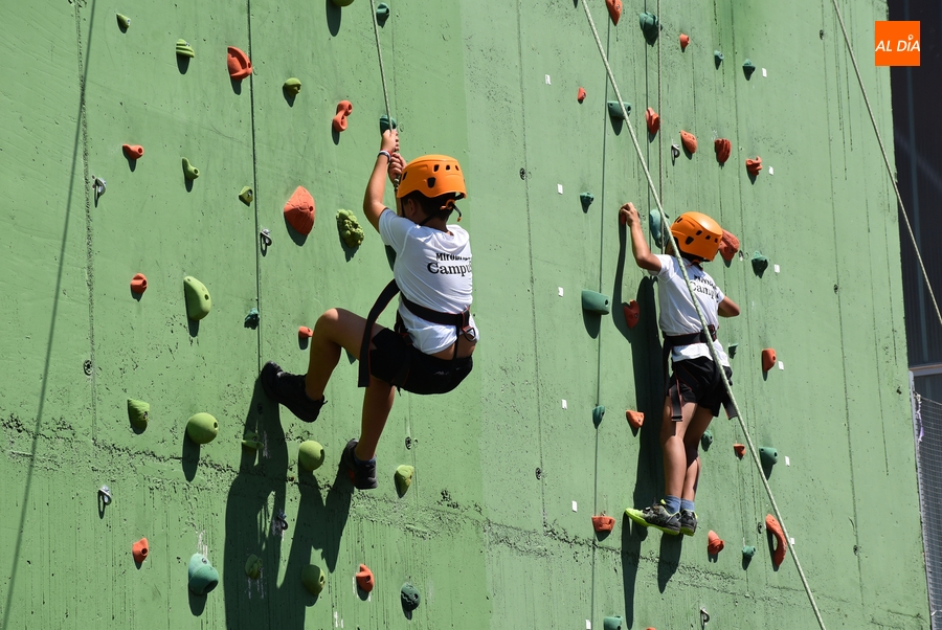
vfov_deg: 9.6
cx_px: 471
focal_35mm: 142
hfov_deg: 14.4
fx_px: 3732
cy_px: 315
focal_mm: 95
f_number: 10
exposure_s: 1/400
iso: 200
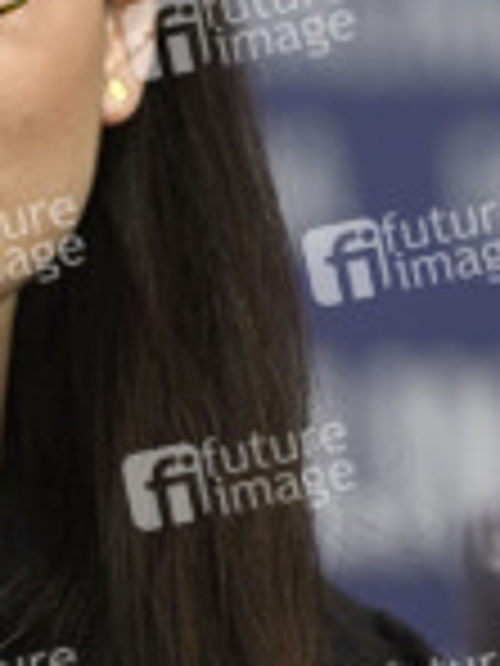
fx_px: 11266
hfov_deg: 2.5
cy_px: 140
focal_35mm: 585
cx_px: -151
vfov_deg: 3.4
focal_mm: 200
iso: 1250
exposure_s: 1/400
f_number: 4
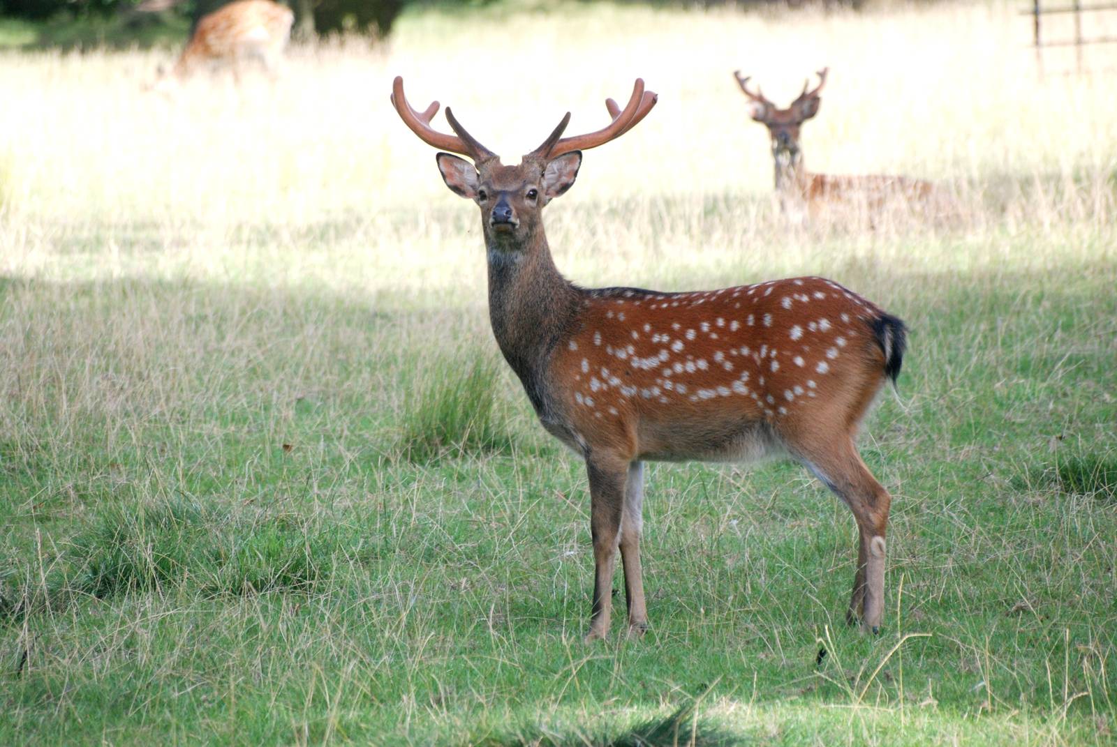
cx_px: 558
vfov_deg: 3.8
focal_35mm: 360
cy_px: 374
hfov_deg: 5.7
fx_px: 11183
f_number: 5.3
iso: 400
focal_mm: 240
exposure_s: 1/400
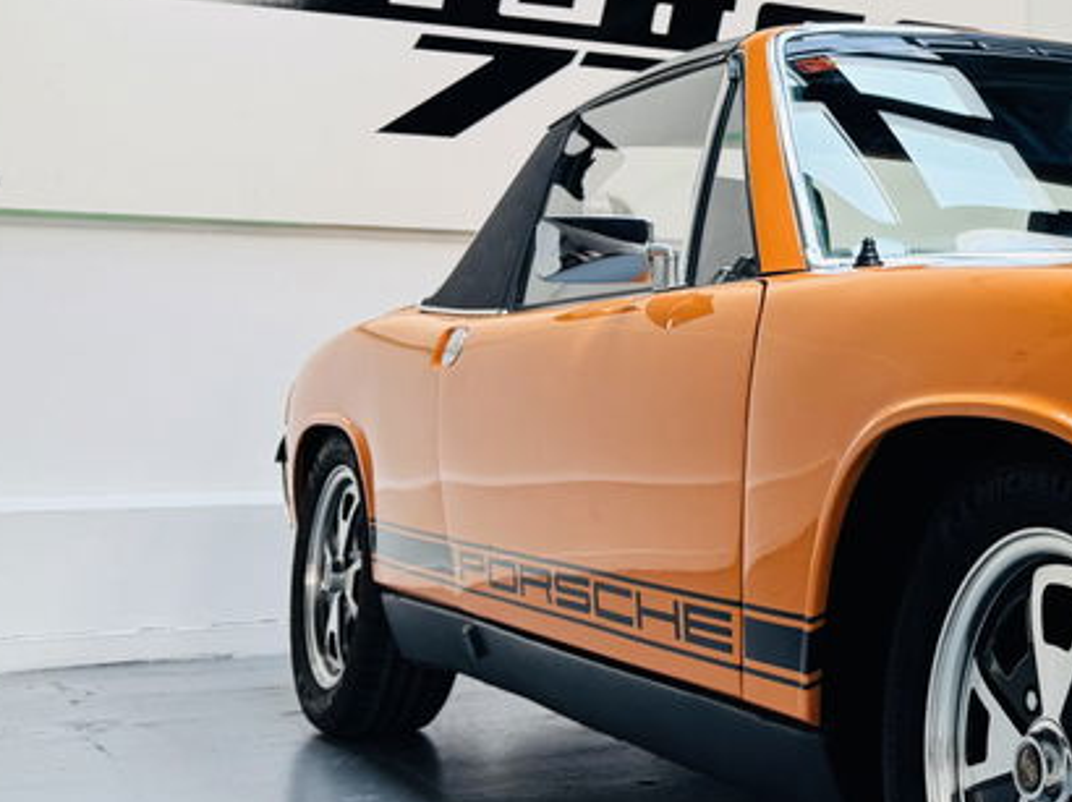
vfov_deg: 24.3
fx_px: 1857
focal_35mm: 60
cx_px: 1216
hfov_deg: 28.8
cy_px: 272
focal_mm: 6.76
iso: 64
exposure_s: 1/121
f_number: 1.78
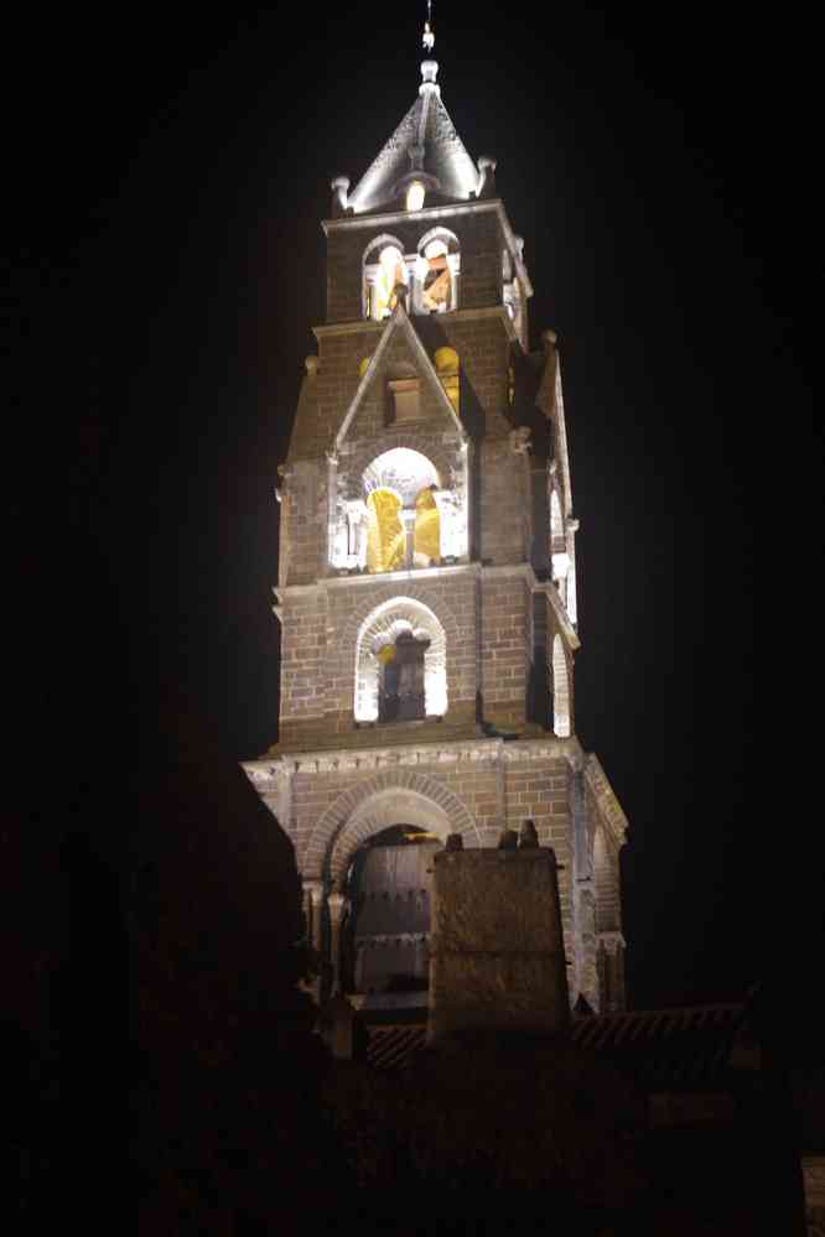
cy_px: 618
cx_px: 412
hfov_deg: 20.2
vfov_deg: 29.9
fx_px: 2320
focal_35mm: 68
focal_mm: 45
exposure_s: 1/6
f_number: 4.5
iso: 3200
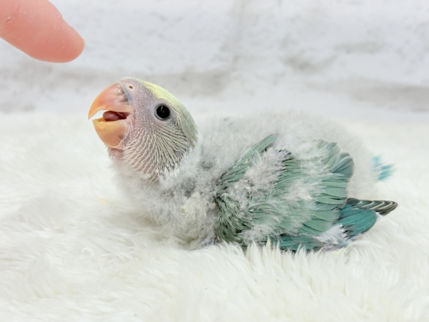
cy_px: 161
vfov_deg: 28.0
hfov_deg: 36.8
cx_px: 214
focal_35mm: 52
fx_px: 644
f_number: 1.6
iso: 40
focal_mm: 5.96
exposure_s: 1/50
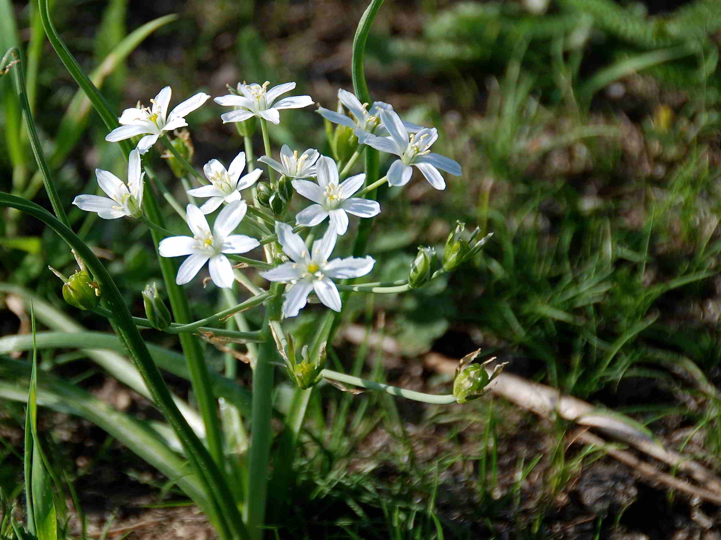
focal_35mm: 291
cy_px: 281
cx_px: 200
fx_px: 6061
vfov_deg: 5.1
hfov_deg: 6.8
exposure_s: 1/500
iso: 140
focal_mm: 130
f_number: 5.6
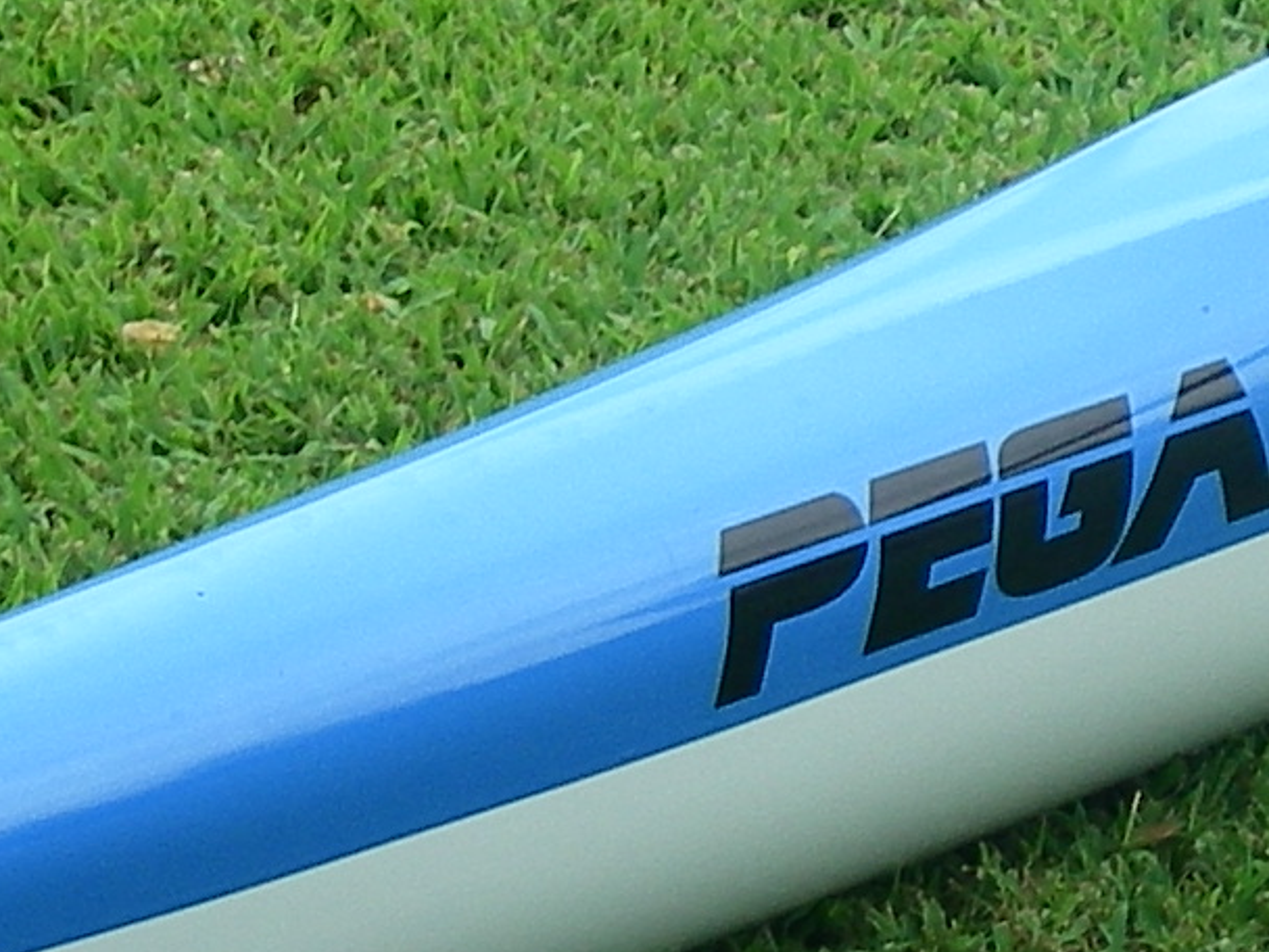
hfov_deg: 10.9
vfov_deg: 8.4
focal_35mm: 176
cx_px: 1770
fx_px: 6452
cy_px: 209
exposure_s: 1/125
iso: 64
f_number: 3.3
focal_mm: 6.3
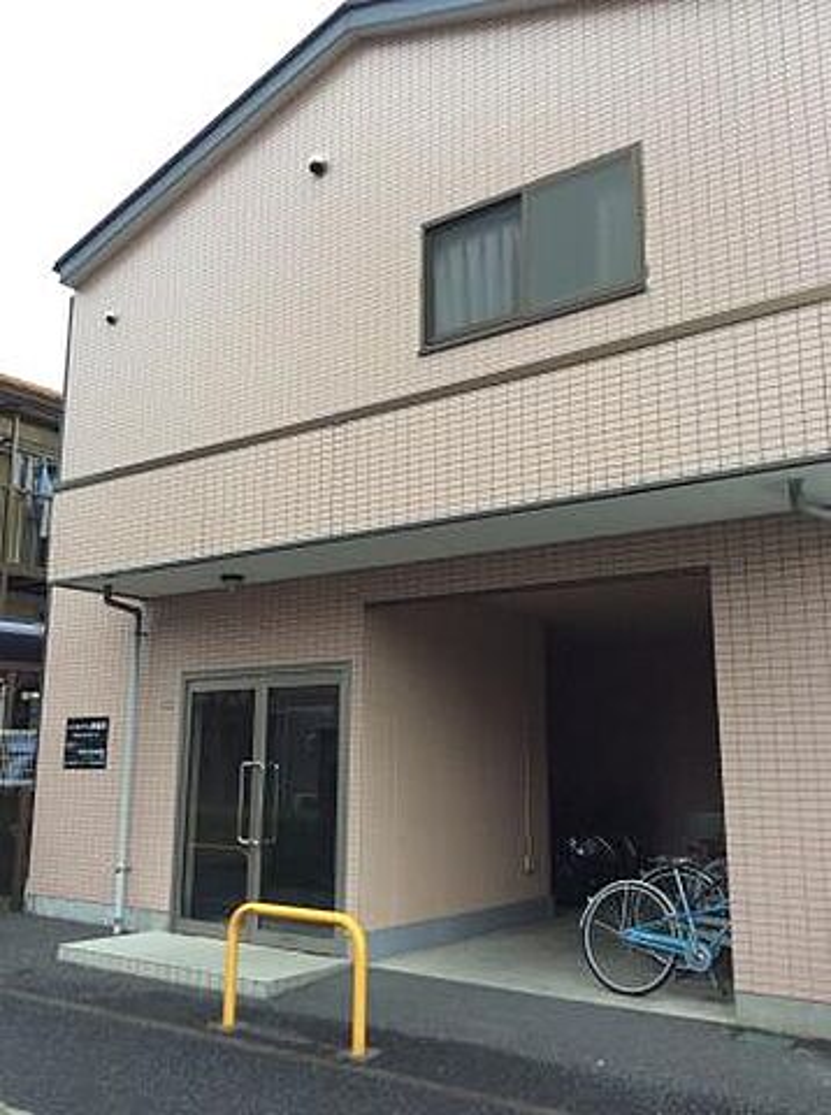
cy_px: 558
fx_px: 1028
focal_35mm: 32
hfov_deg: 44.0
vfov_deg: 56.9
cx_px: 416
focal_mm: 3.3
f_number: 2.4
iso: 64
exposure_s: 1/120
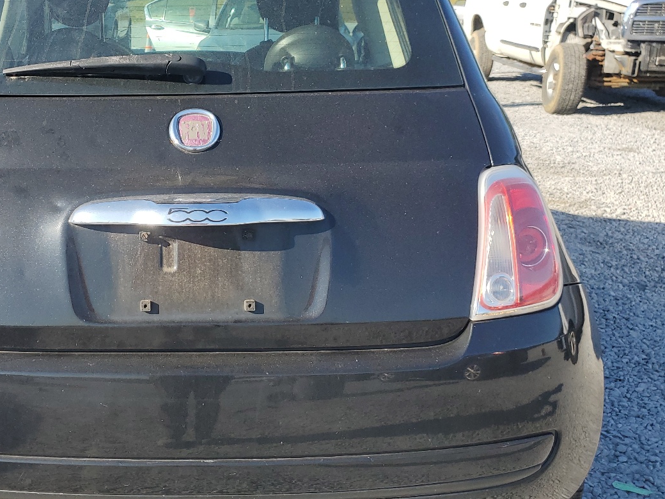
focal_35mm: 40
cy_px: 238
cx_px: 176
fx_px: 768
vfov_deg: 36.0
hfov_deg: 45.4
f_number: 1.5
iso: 50
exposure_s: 1/1429
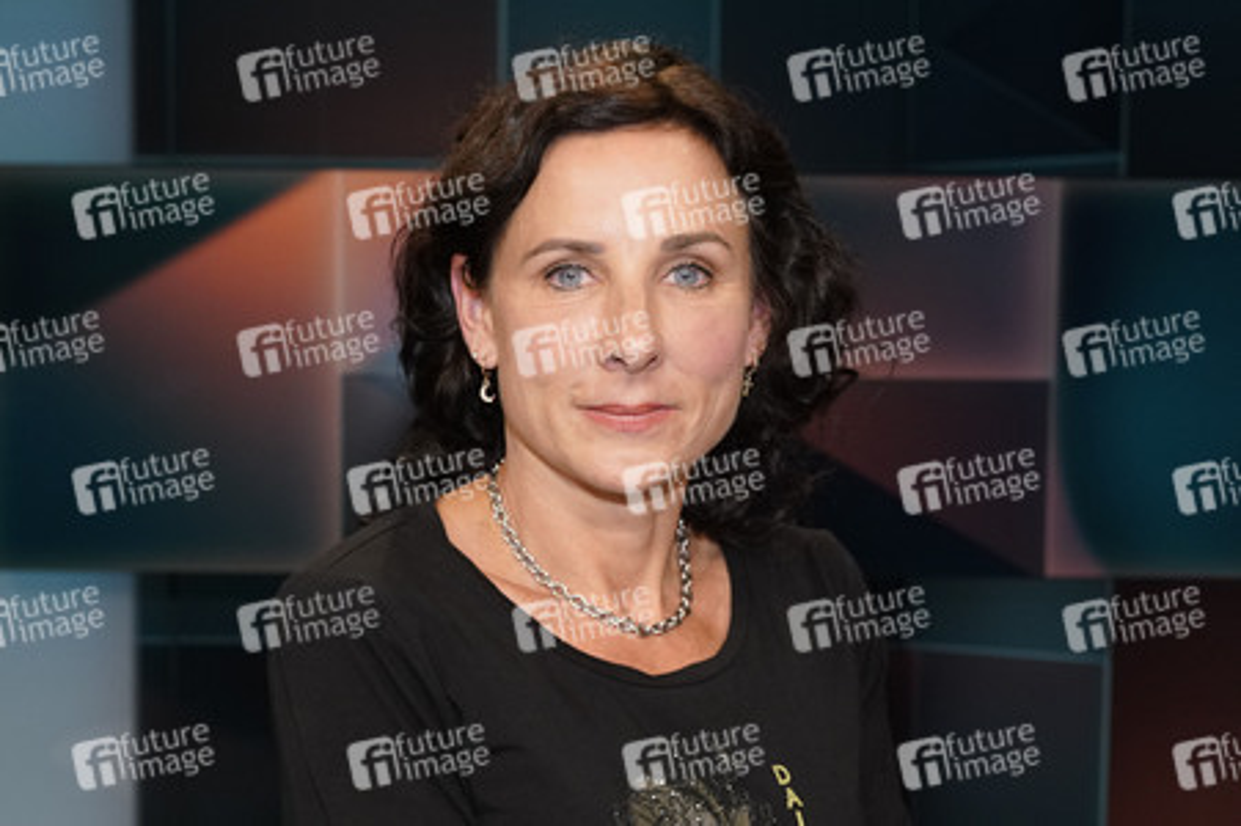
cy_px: 413
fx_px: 1275
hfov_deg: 51.9
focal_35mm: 37
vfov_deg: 35.9
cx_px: 620
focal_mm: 37
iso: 2000
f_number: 5.6
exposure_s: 1/125
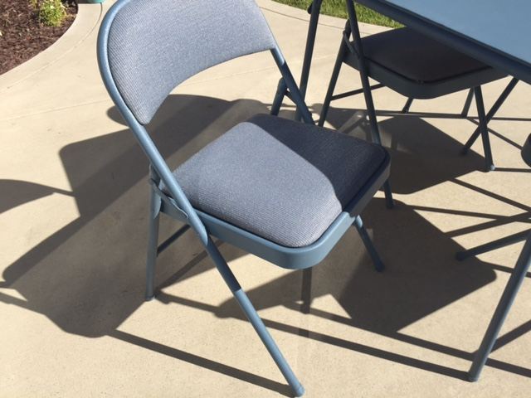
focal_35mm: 29
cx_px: 266
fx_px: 445
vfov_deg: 48.2
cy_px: 199
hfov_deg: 61.7
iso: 32
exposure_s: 1/1647
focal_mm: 4.15
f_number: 2.2
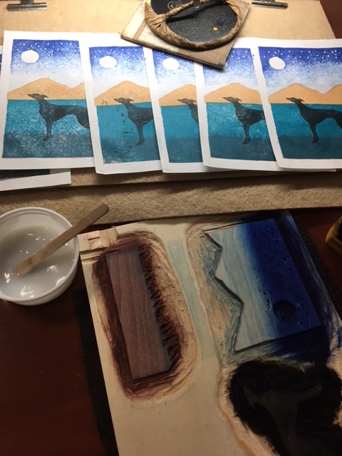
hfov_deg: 48.2
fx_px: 382
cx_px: 171
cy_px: 228
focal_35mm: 29
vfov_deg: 61.7
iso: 25
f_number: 2.2
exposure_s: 1/40
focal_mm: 4.15
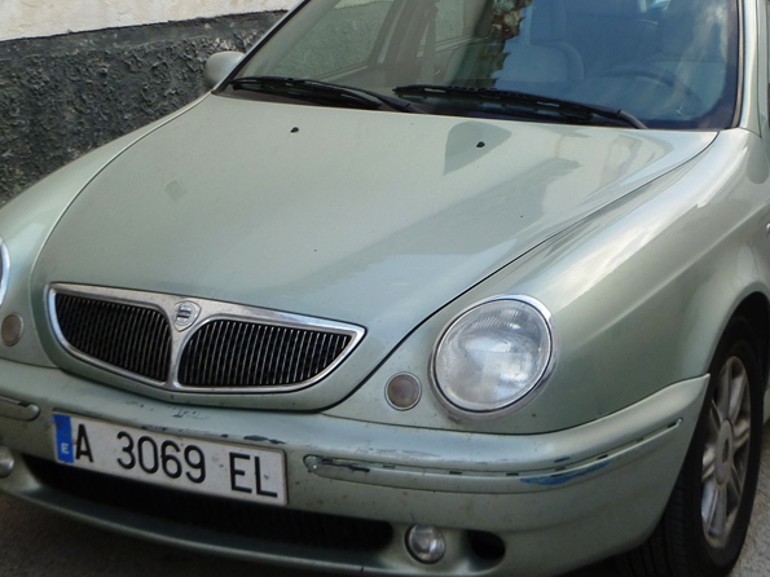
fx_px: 1379
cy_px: 230
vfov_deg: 23.6
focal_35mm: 62
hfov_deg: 31.2
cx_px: 412
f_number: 3.6
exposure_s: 1/80
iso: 80
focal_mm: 6.5
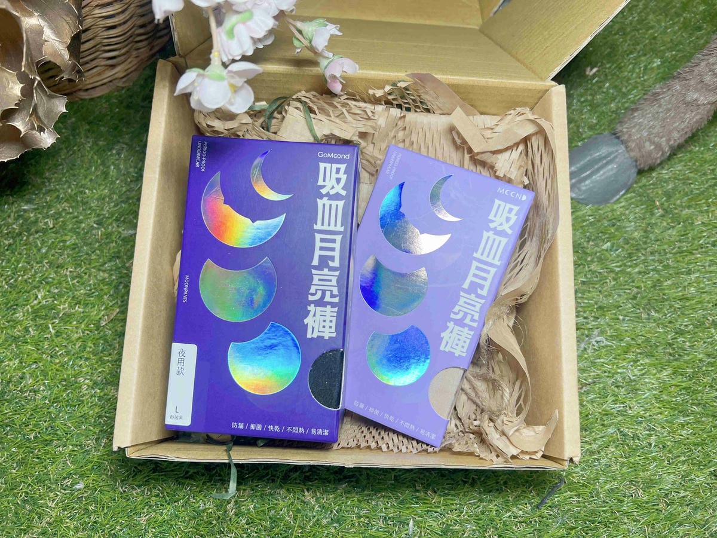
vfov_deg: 53.1
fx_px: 539
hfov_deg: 67.3
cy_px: 269
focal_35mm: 26
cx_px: 358
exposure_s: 1/120
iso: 40
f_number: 1.5
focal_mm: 5.7
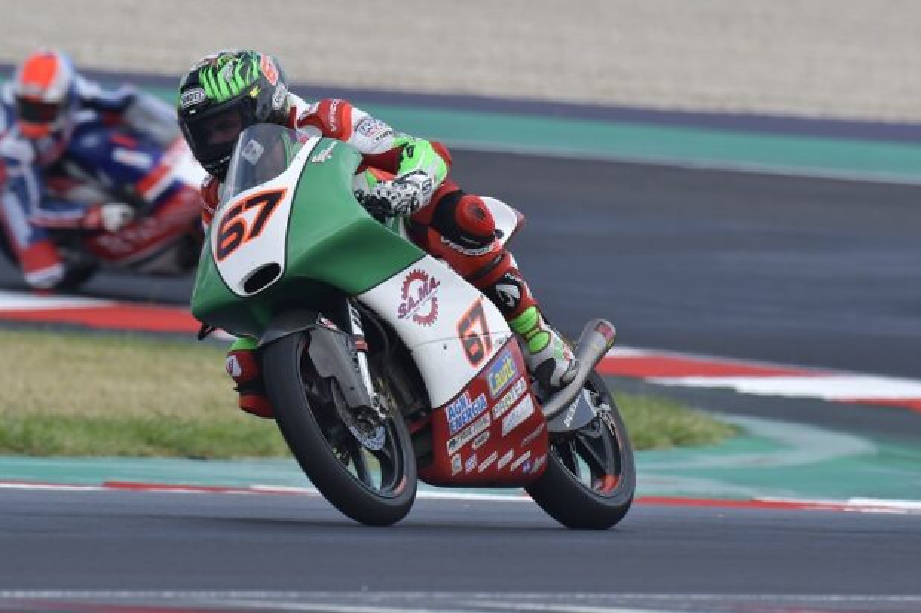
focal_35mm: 820
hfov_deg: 2.5
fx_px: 20971
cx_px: 460
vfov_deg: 1.7
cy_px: 306
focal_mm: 410
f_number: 6.3
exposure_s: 1/1000
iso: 400
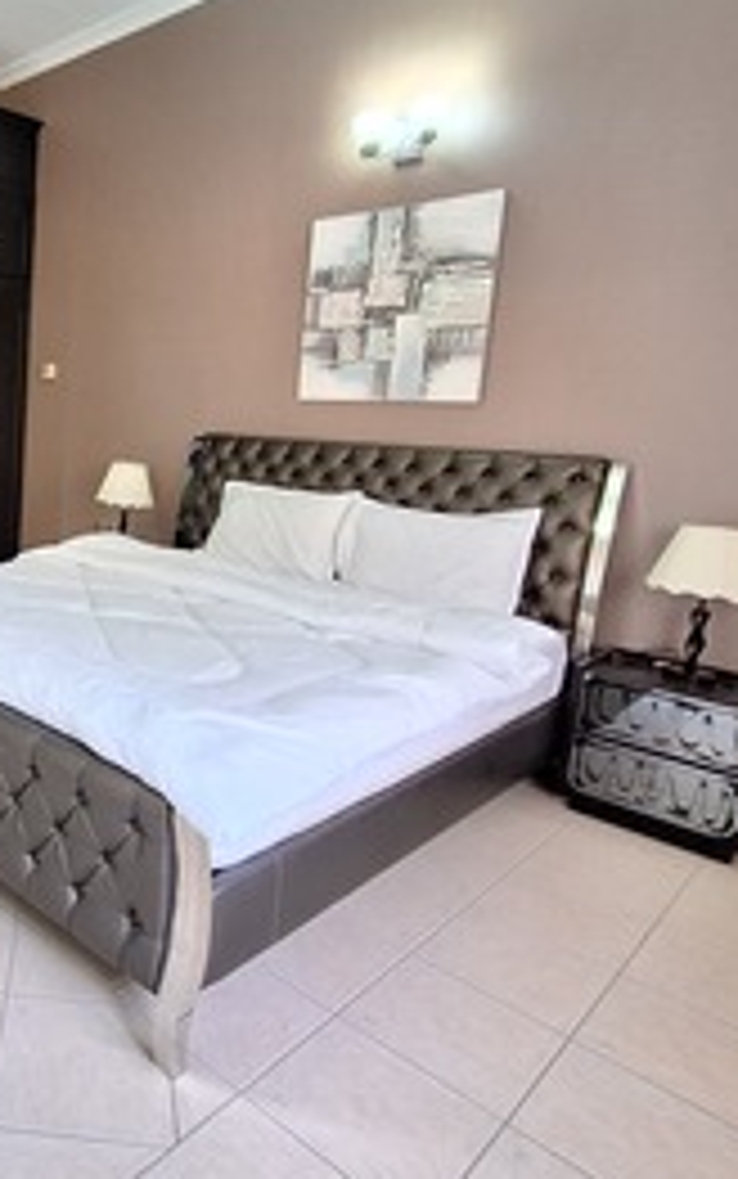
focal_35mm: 24
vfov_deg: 74.6
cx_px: 25
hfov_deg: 44.6
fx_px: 771
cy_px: 529
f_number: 2.2
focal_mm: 1.74
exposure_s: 1/33
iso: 160
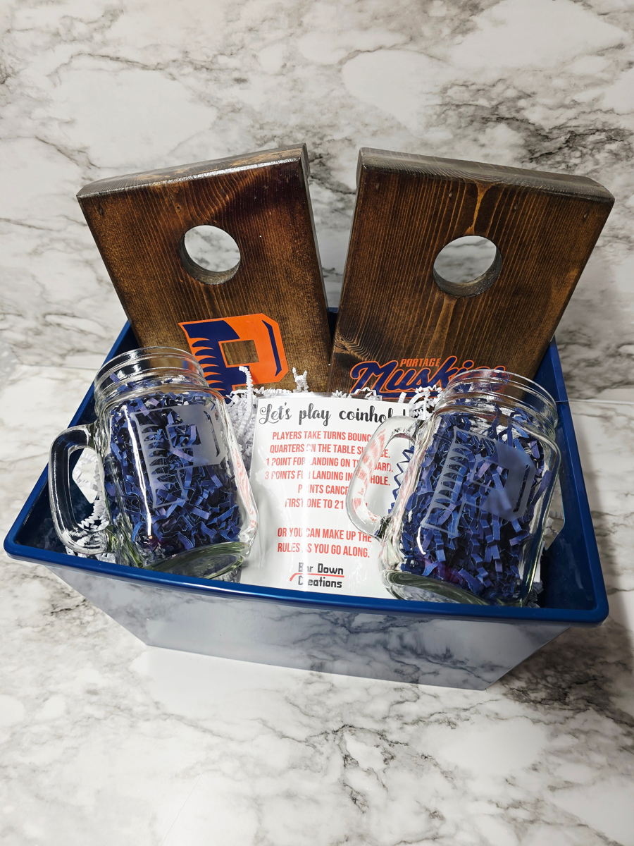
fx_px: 562
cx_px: 317
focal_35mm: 23
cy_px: 423
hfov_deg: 58.9
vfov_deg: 73.9
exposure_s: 1/120
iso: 40
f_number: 1.7
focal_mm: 6.3
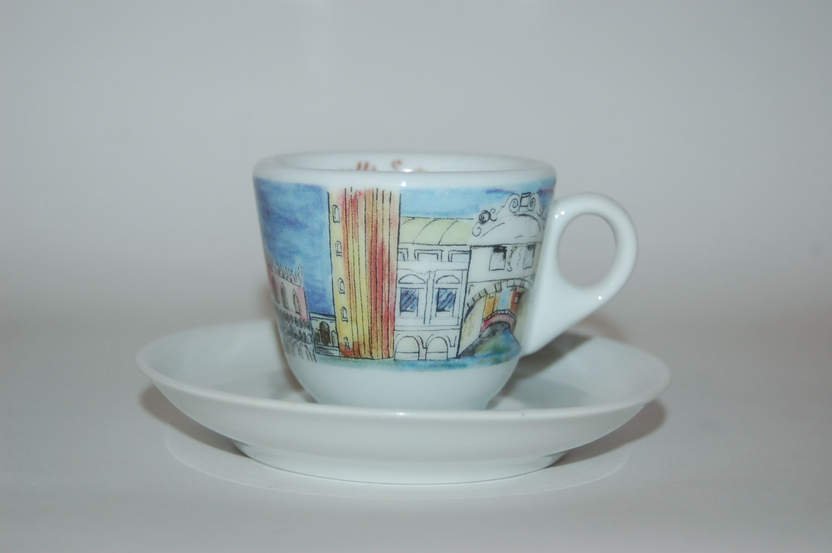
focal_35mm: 84
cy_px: 276
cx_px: 416
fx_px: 1940
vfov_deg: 16.2
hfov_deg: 24.2
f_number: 5
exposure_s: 1/60
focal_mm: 56
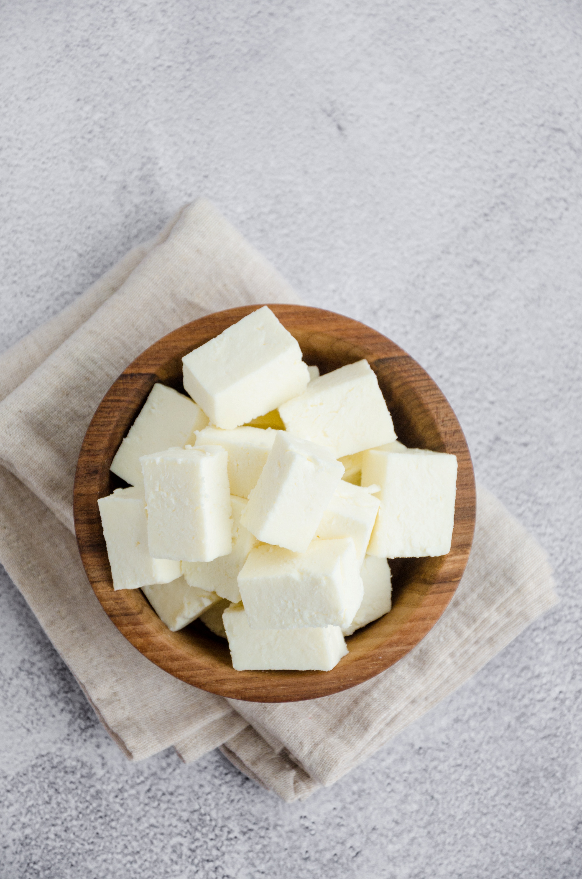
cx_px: 291
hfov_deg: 10.1
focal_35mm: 135
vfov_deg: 15.2
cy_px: 440
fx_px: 3288
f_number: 6.3
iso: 320
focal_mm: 90
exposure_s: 1/20
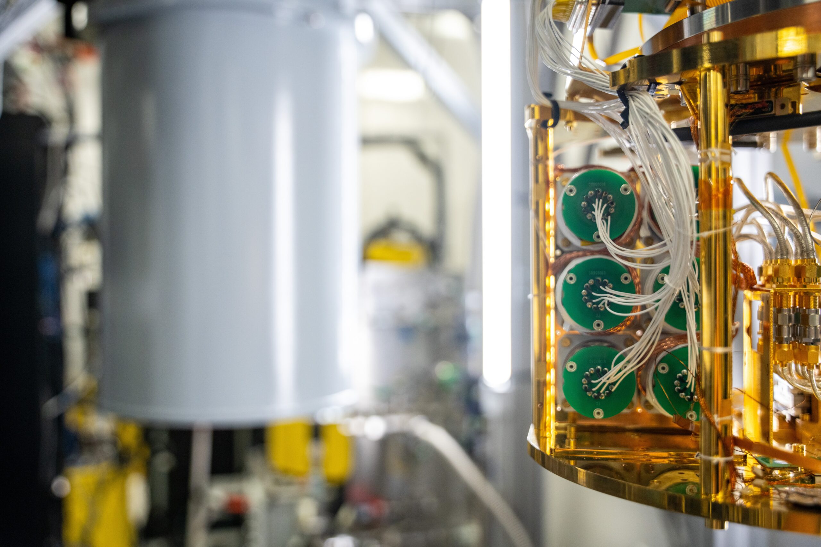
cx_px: 410
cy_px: 274
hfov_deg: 54.8
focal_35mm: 35
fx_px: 791
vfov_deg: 38.2
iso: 1600
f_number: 2.8
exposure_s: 1/250
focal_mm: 34.7
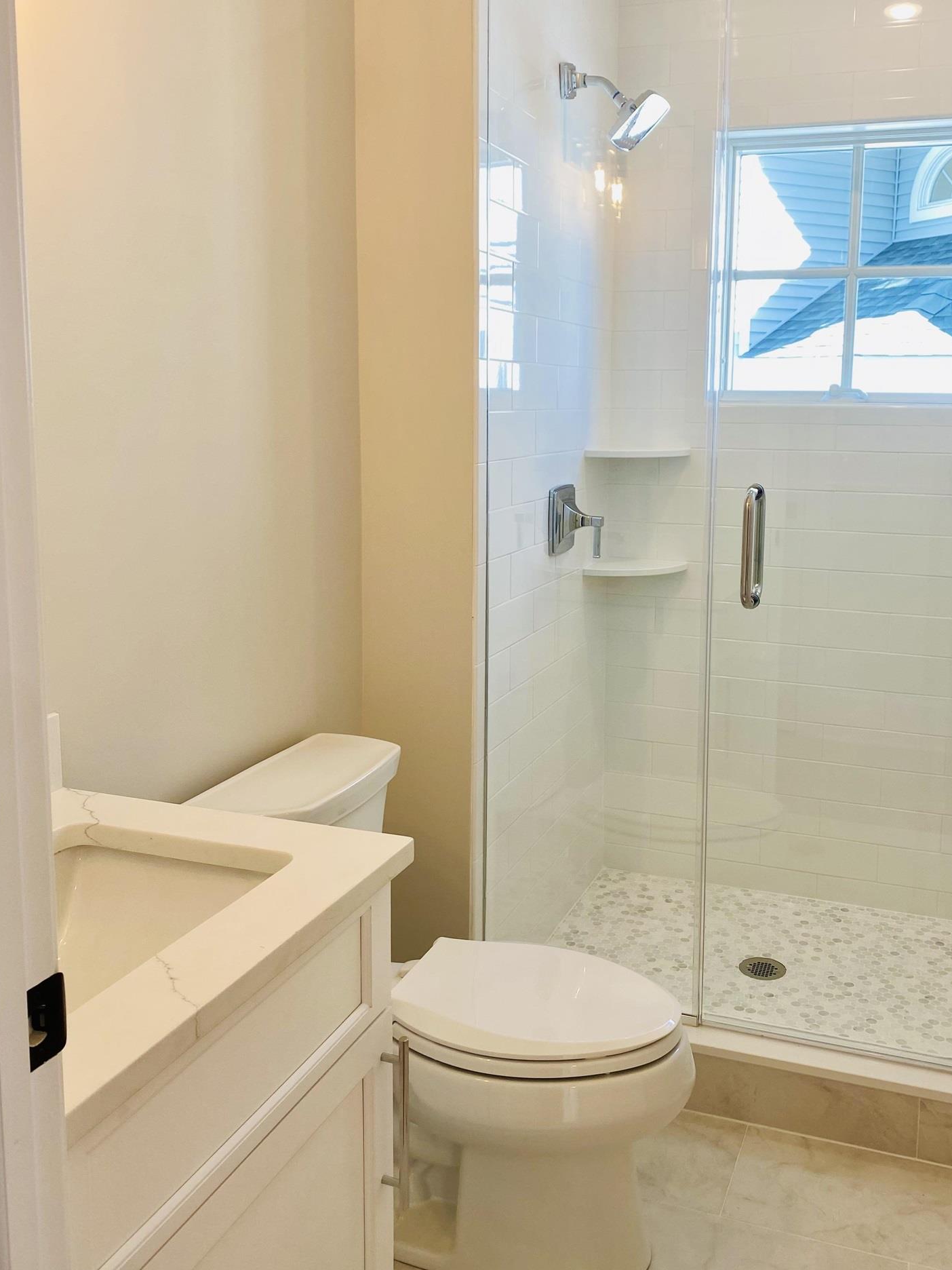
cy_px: 564
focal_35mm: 32
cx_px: 538
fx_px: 1173
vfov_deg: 56.7
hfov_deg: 44.1
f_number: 1.8
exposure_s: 1/120
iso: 32
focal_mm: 4.25
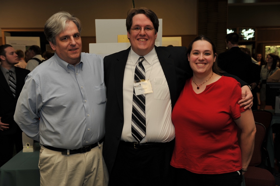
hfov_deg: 48.5
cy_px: 93
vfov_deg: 33.3
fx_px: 311
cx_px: 140
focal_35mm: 40
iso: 200
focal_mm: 40
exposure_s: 1/60
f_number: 5
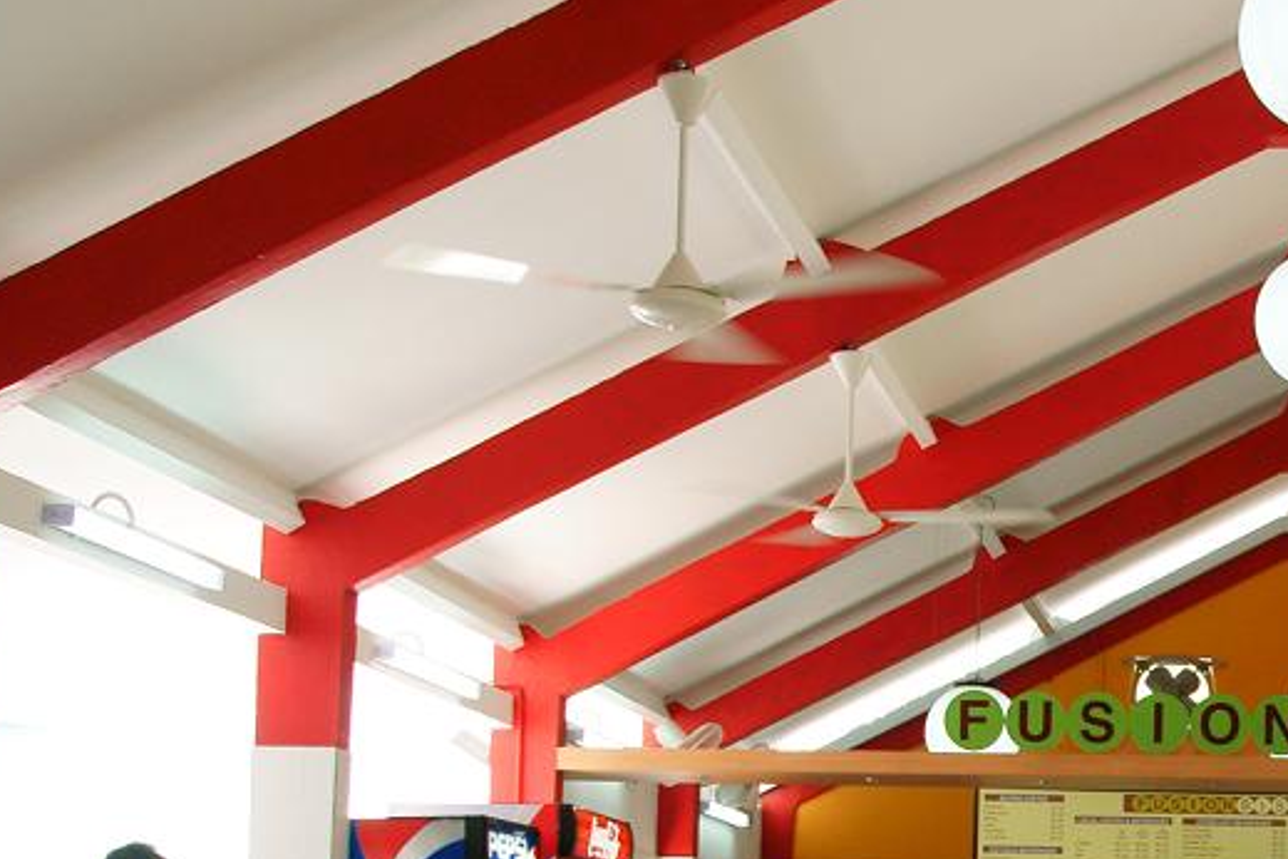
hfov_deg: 24.3
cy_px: 998
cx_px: 1334
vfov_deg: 16.6
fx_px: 2826
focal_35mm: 79
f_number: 5
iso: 200
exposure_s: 1/40
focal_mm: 16
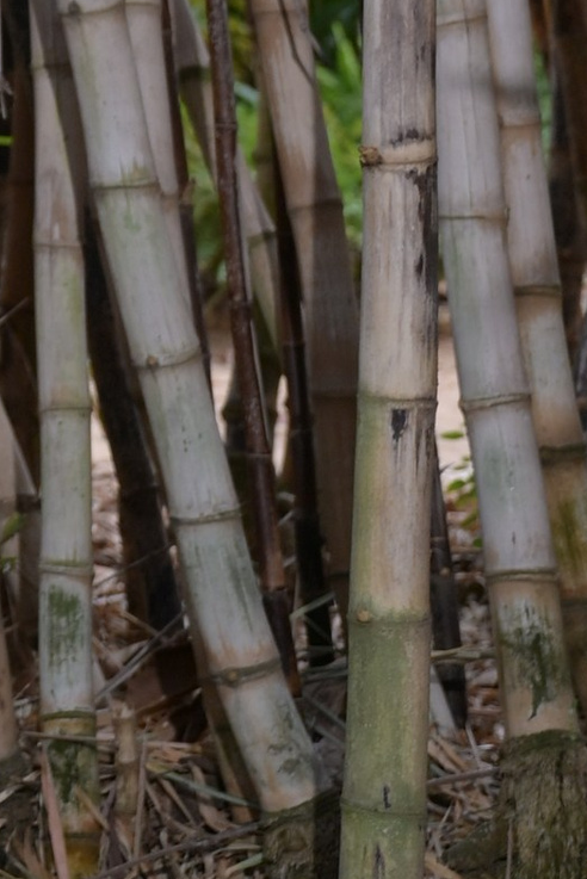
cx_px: -687
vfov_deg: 9.9
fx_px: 4960
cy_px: -256
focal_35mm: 203
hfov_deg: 6.5
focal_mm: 39
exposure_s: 1/160
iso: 250
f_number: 3.5
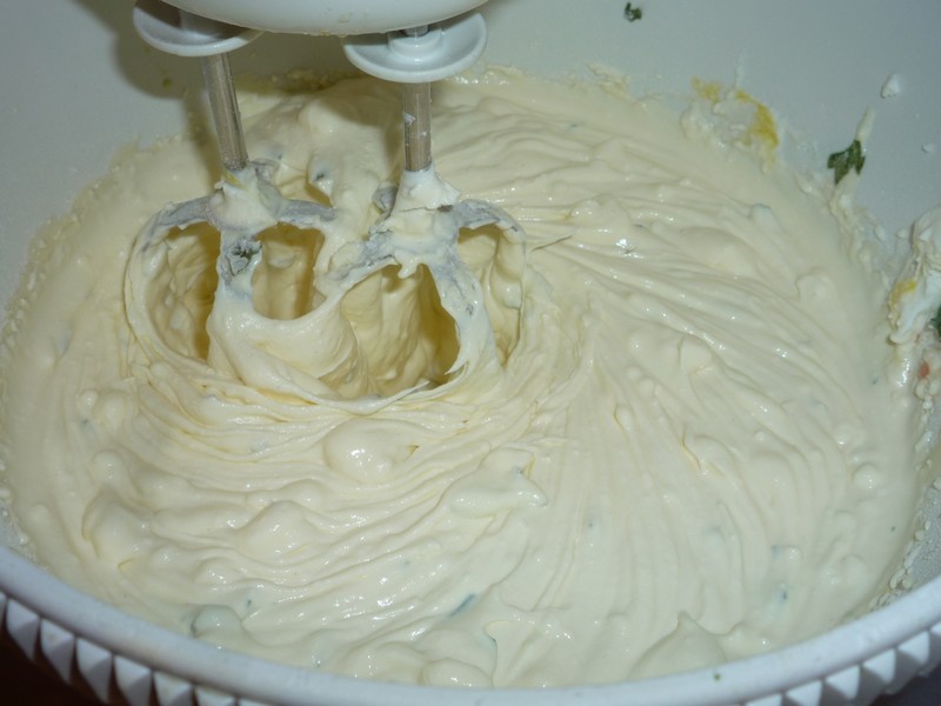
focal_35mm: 37
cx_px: 470
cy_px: 353
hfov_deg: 50.1
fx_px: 1006
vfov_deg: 38.7
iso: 100
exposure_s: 1/30
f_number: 4.5
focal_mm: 6.5
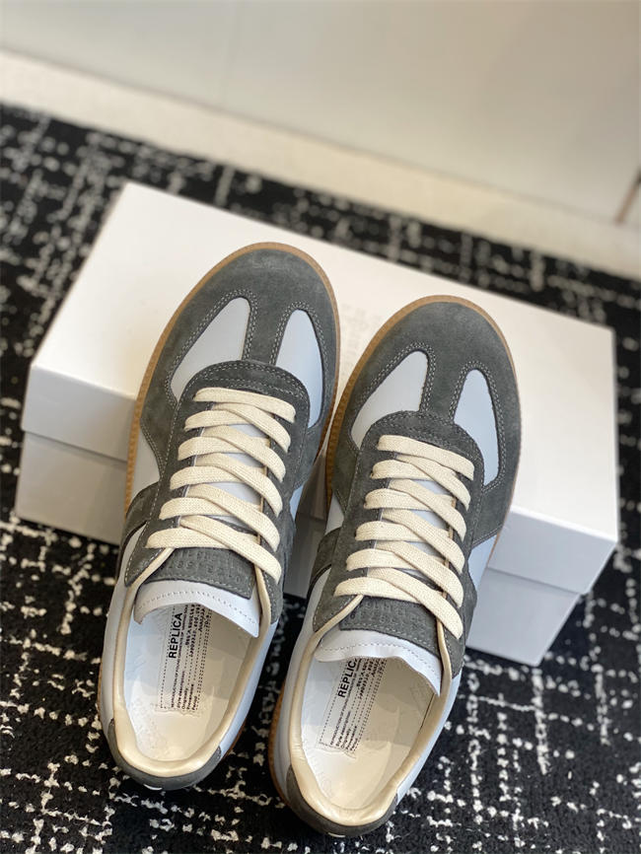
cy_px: 427
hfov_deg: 28.0
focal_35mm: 52
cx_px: 320
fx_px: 1283
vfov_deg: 36.8
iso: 64
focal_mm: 6
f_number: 2
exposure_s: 1/122
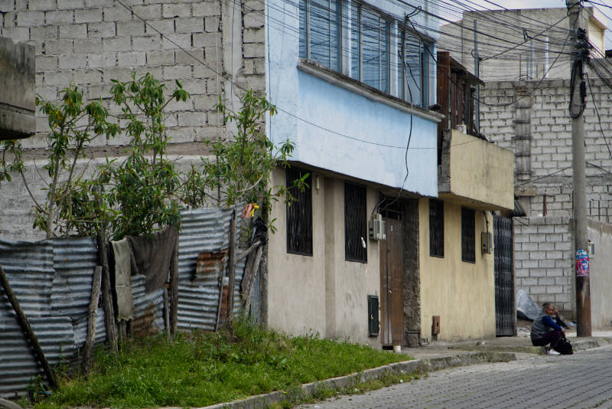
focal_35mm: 132
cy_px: 204
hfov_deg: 15.5
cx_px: 306
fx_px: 2245
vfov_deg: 10.4
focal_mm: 88
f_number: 6.3
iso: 100
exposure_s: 1/100
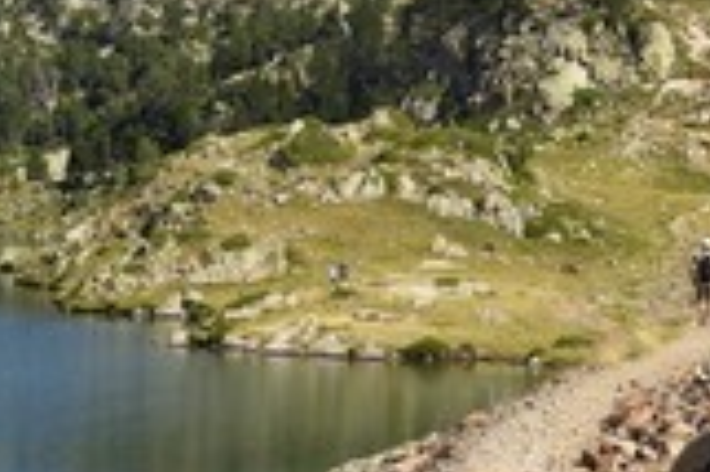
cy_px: 71
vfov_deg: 11.5
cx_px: 196
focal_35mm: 118
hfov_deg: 17.3
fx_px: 2325
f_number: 11
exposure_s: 1/320
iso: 200
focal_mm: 45
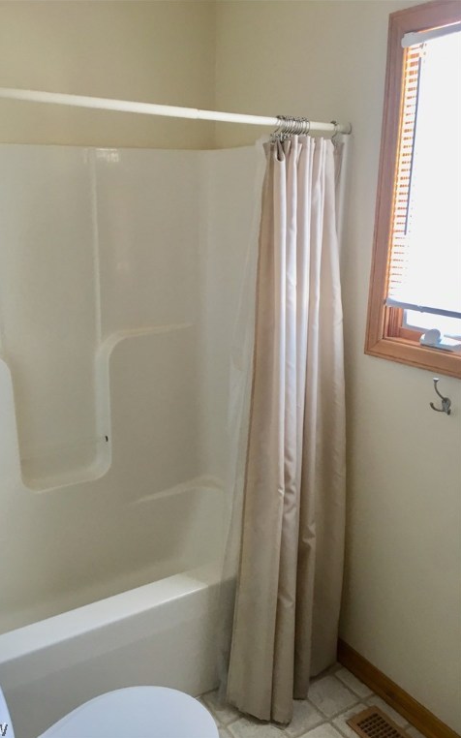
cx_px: 185
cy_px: 371
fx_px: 623
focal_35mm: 31
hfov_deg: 40.4
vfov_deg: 61.2
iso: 64
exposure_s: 1/30
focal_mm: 4.15
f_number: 2.2
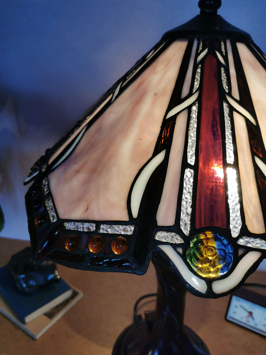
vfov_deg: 65.3
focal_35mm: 27
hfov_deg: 51.4
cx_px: 133
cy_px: 178
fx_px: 277
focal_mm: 5.58
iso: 50
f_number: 1.8
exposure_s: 1/249
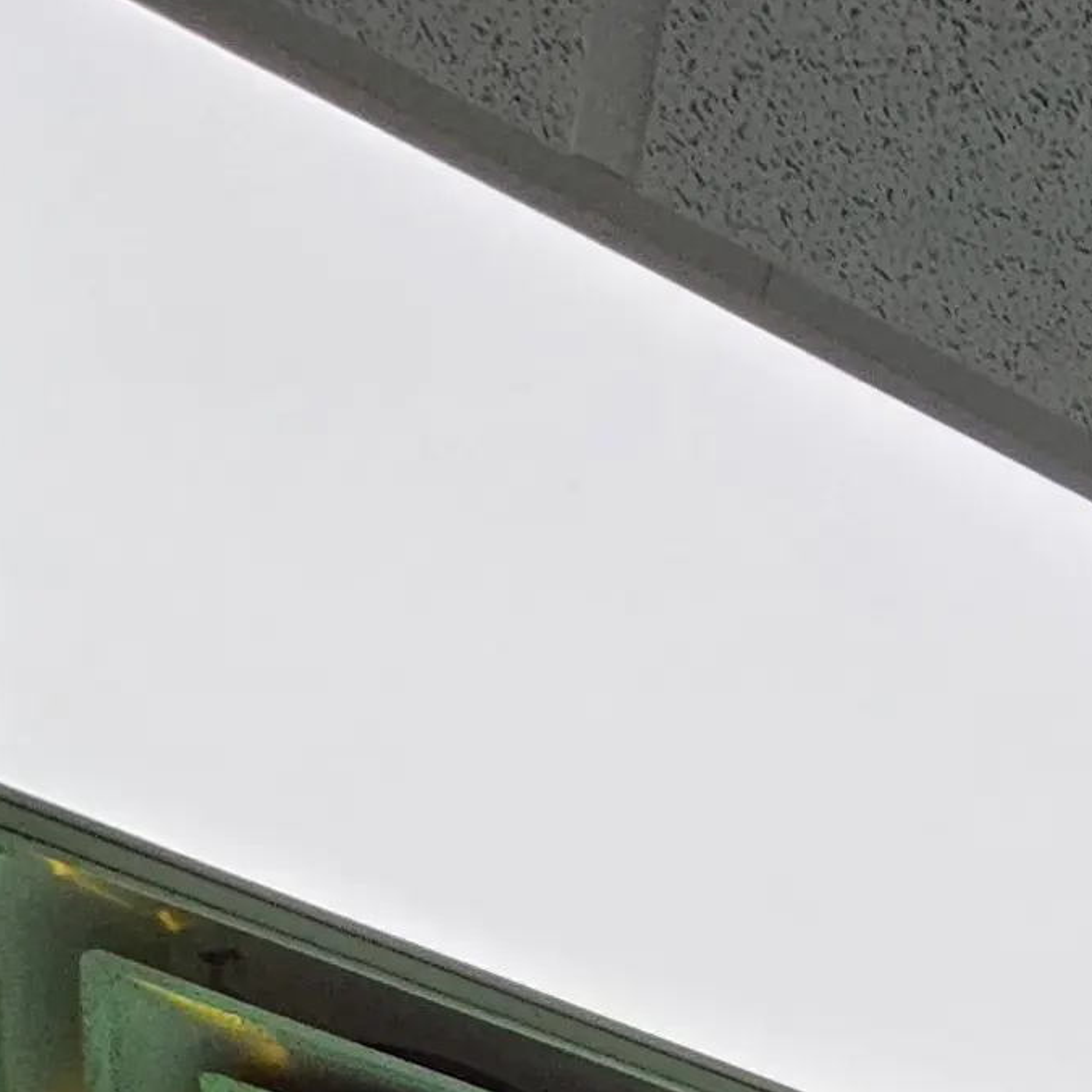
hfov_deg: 19.3
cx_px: 1956
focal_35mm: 68
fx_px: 2427
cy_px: 2367
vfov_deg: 16.6
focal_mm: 2.2
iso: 50
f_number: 2.2
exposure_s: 1/163
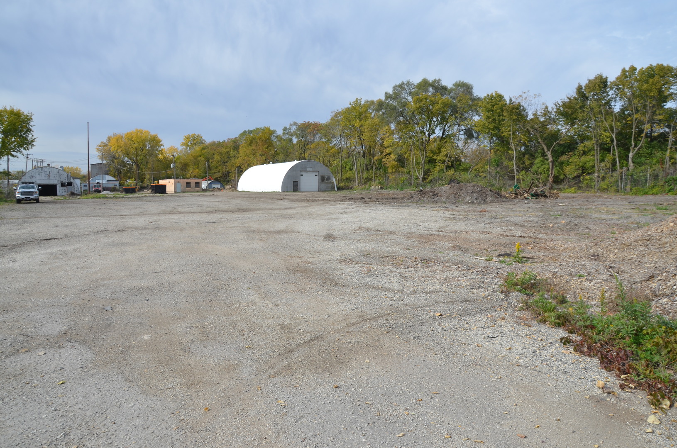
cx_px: 338
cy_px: 224
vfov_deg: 47.7
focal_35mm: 27
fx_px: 507
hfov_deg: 67.5
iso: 100
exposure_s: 1/250
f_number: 8
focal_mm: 18
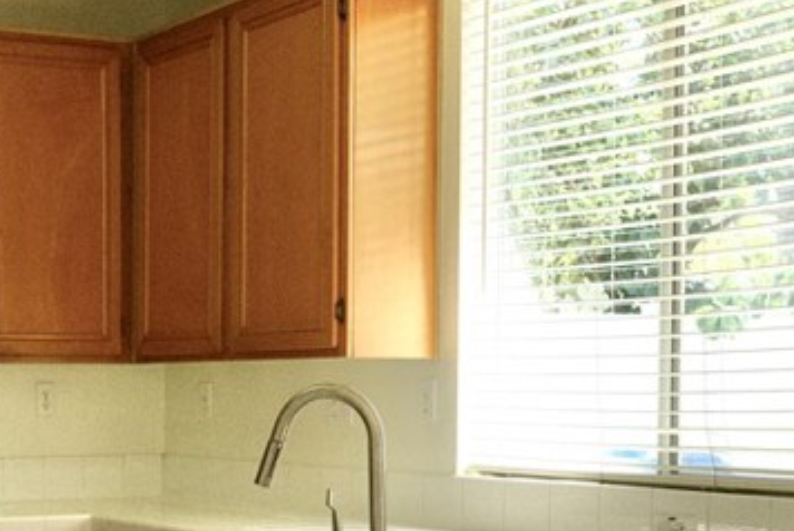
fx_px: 1523
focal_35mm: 69
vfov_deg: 19.4
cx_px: -49
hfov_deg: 27.1
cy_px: 474
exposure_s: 1/300
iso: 320
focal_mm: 16
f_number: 2.8
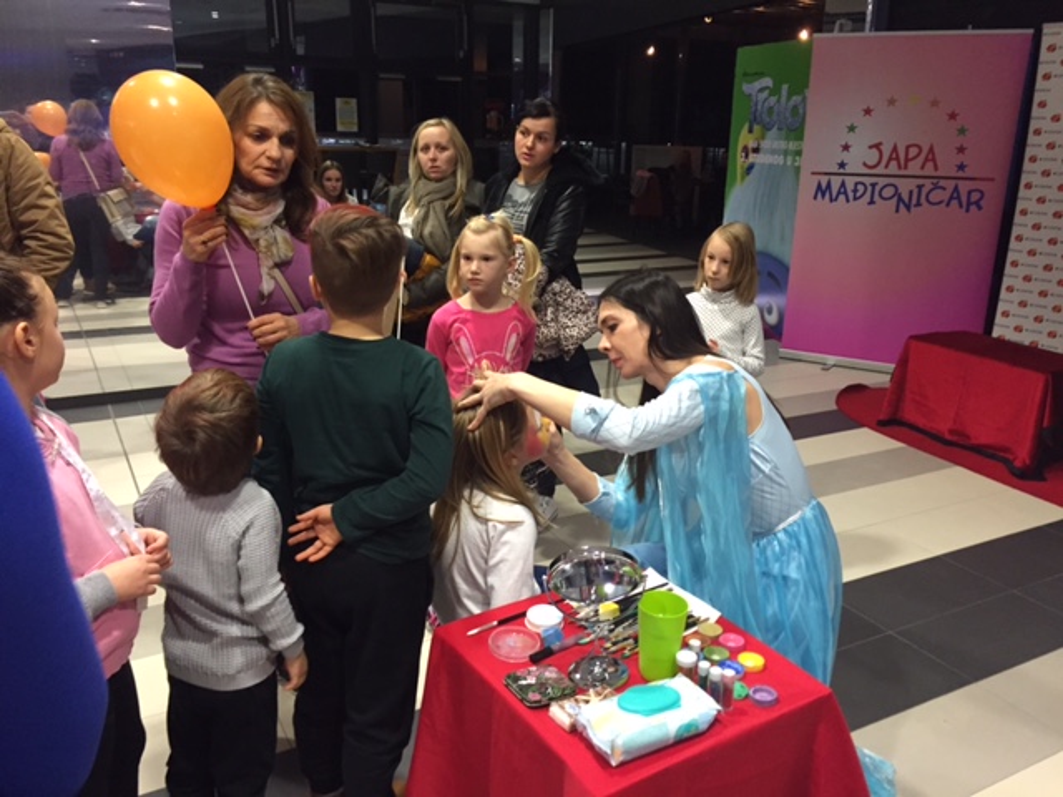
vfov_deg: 48.2
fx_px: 891
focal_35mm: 29
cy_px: 398
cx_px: 532
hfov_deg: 61.7
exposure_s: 1/30
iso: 200
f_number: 2.2
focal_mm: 4.15
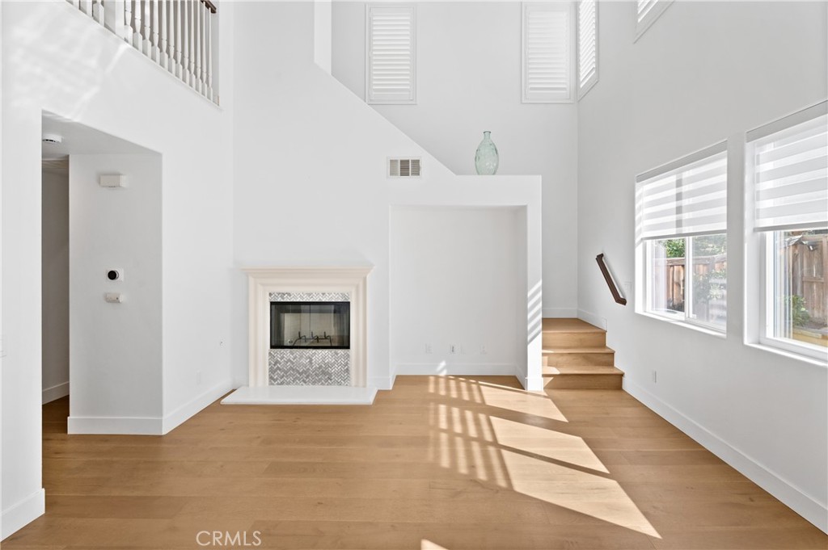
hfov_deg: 88.5
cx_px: 414
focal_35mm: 18
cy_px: 275
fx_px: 425
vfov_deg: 65.9
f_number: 8
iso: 400
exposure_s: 1/160
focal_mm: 18.5
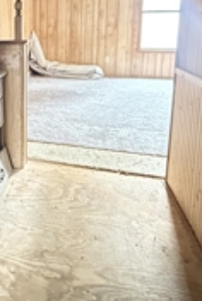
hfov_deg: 35.9
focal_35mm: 33
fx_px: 277
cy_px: 62
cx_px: -3
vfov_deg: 53.5
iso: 3200
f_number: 2.2
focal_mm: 2.22
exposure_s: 1/15
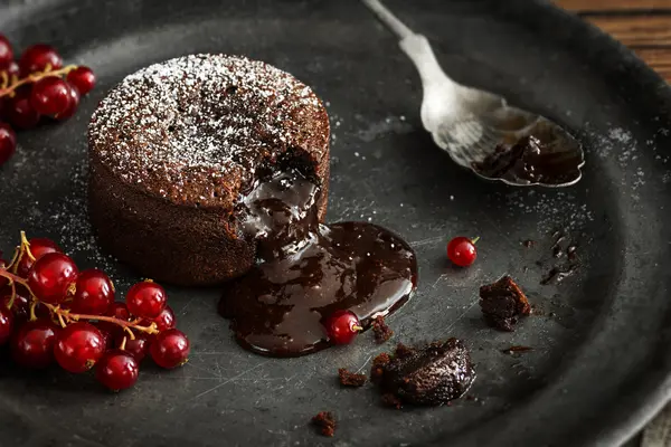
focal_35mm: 135
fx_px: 2516
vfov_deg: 10.2
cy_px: 224
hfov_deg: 15.2
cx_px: 336
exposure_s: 13
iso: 100
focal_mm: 90
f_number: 8
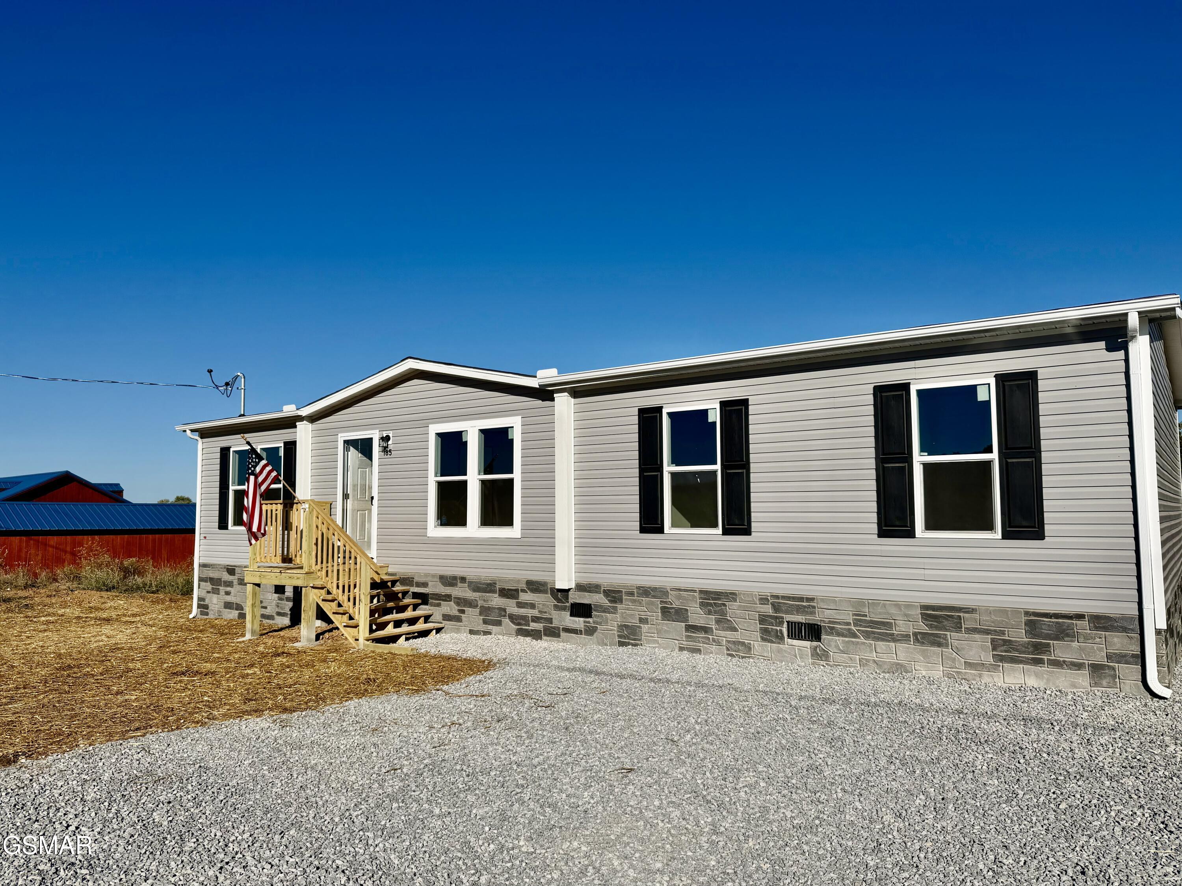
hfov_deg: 71.6
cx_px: 591
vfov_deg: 56.8
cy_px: 443
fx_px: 820
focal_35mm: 24
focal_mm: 6.76
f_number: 1.78
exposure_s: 1/9091
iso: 80
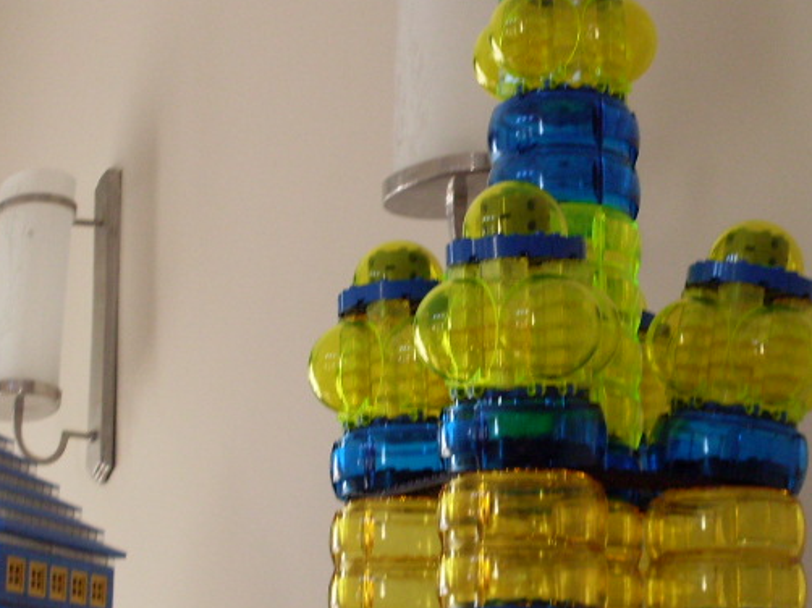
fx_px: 2345
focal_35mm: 100
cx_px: 535
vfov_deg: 14.8
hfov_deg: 19.6
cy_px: 312
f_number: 3.1
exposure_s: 1/90
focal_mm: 8.1
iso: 100
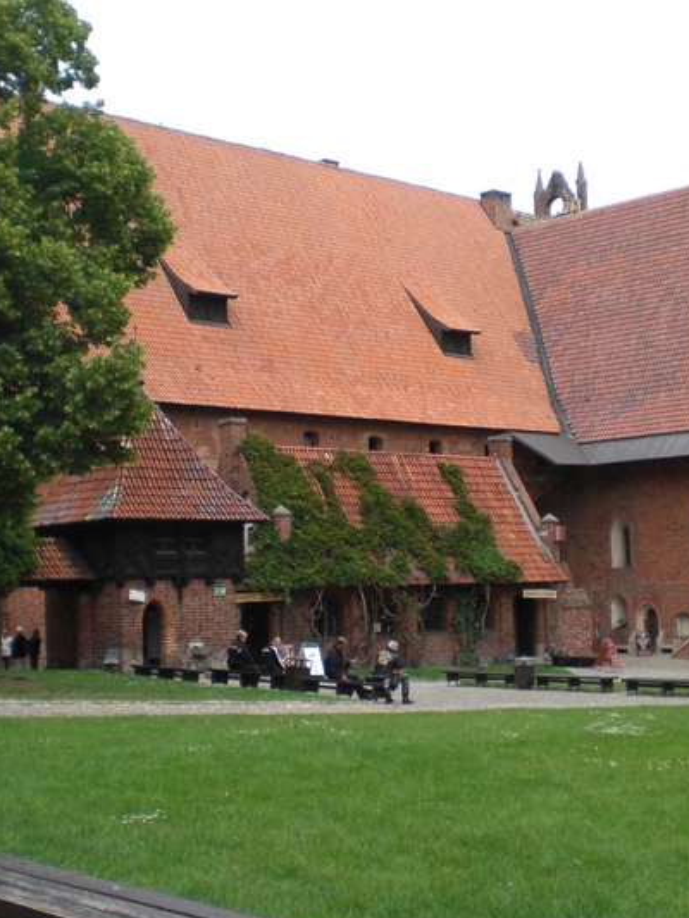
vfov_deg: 33.8
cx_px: 322
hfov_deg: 25.7
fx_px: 1512
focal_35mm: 57
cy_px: 432
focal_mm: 6.3
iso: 50
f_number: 3.1
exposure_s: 1/320
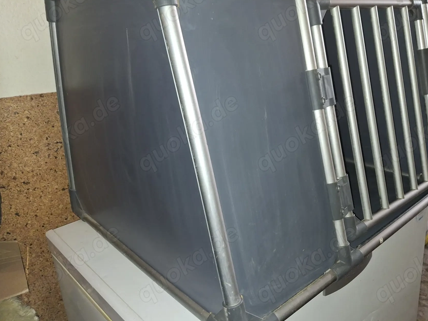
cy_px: 140
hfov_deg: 59.6
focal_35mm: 30
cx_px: 250
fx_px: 371
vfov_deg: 46.7
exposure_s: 1/50
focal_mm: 4.69
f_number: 1.8
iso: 200
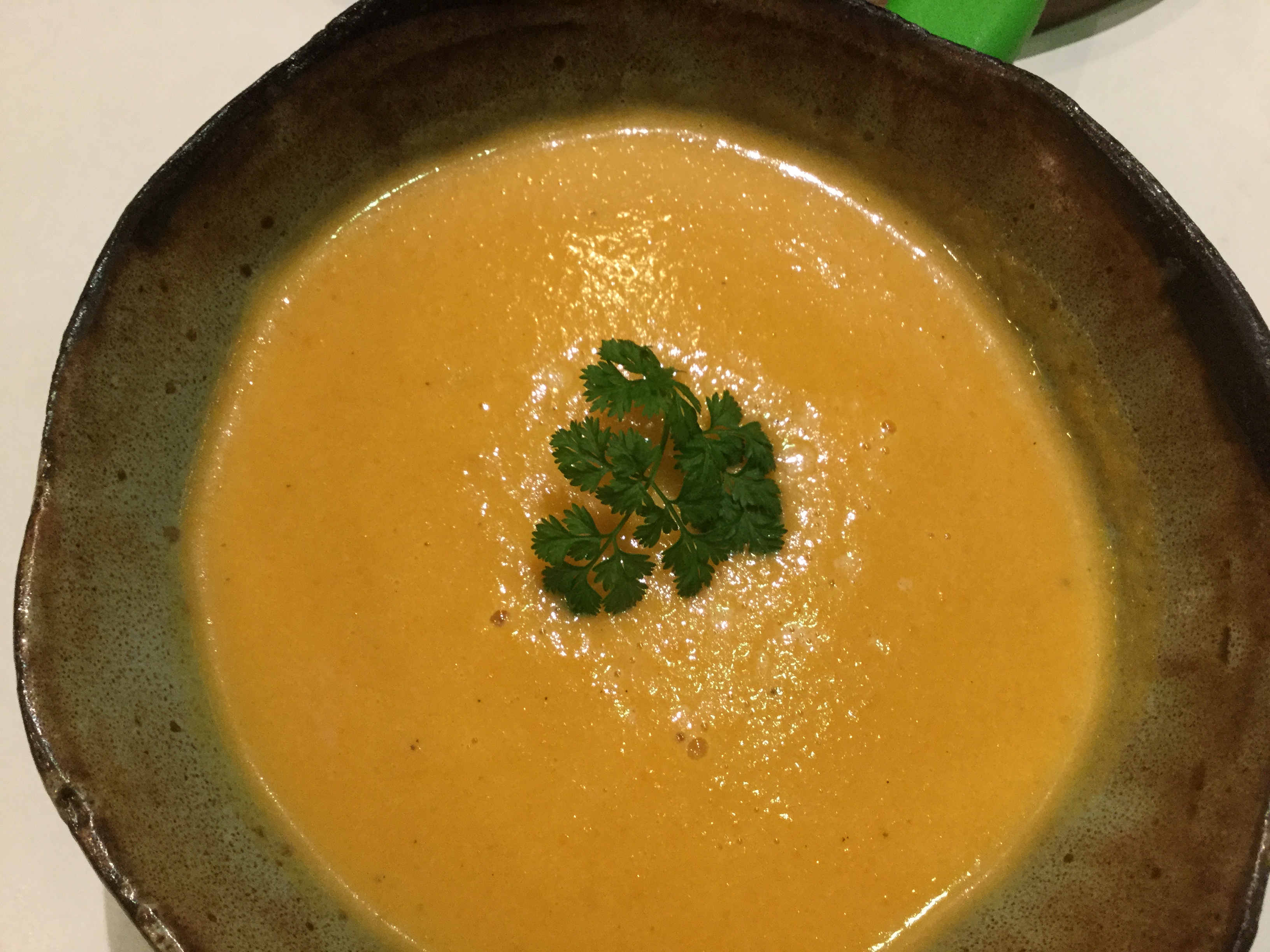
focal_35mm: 31
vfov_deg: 45.4
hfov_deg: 58.4
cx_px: 635
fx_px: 1137
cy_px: 476
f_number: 2.4
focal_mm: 3.3
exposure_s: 1/33
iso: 125
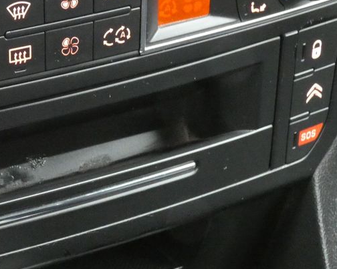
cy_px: 120
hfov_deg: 17.3
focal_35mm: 109
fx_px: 1087
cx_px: 22
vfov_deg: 14.1
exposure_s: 1/6
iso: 1600
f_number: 5.6
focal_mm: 9.9
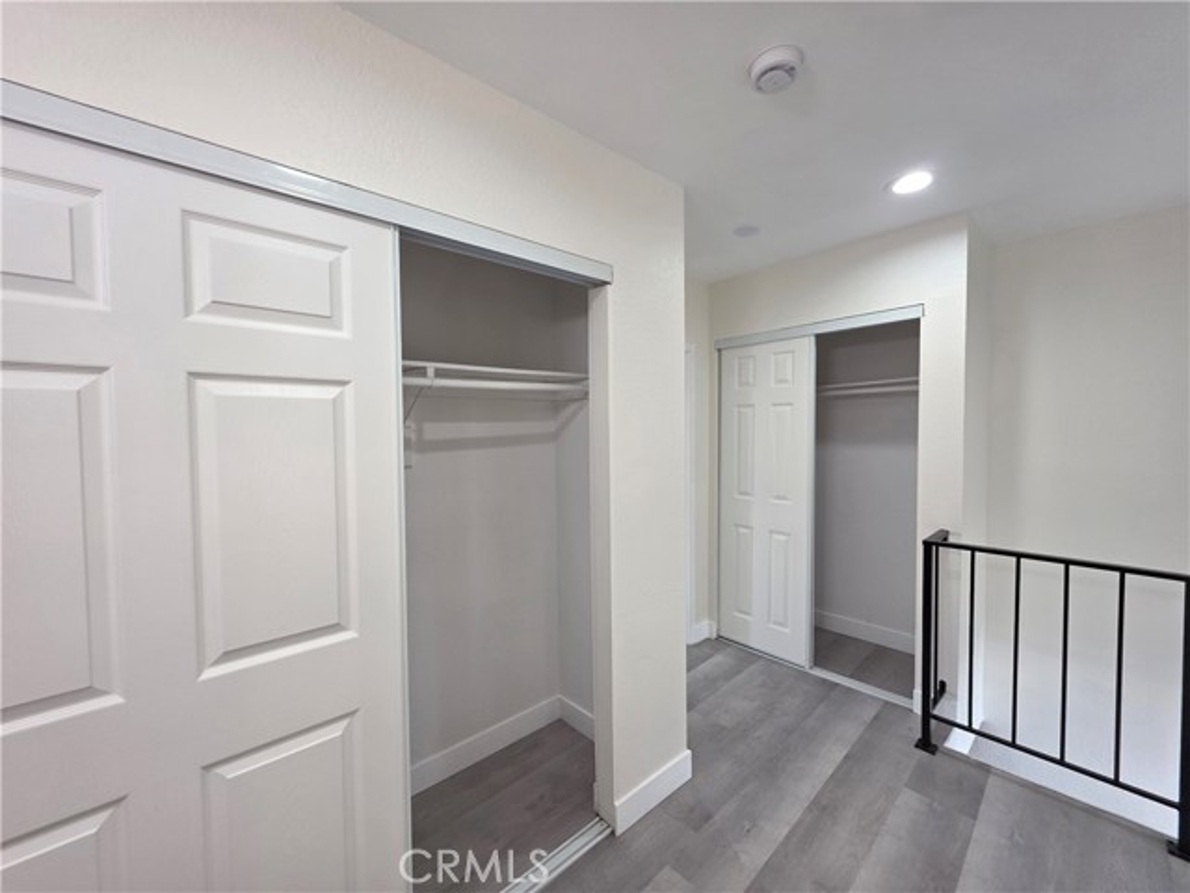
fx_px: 447
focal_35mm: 13
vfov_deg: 89.9
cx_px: 595
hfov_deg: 106.2
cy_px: 446
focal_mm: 2.2
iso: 125
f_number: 1.9
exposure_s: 1/120
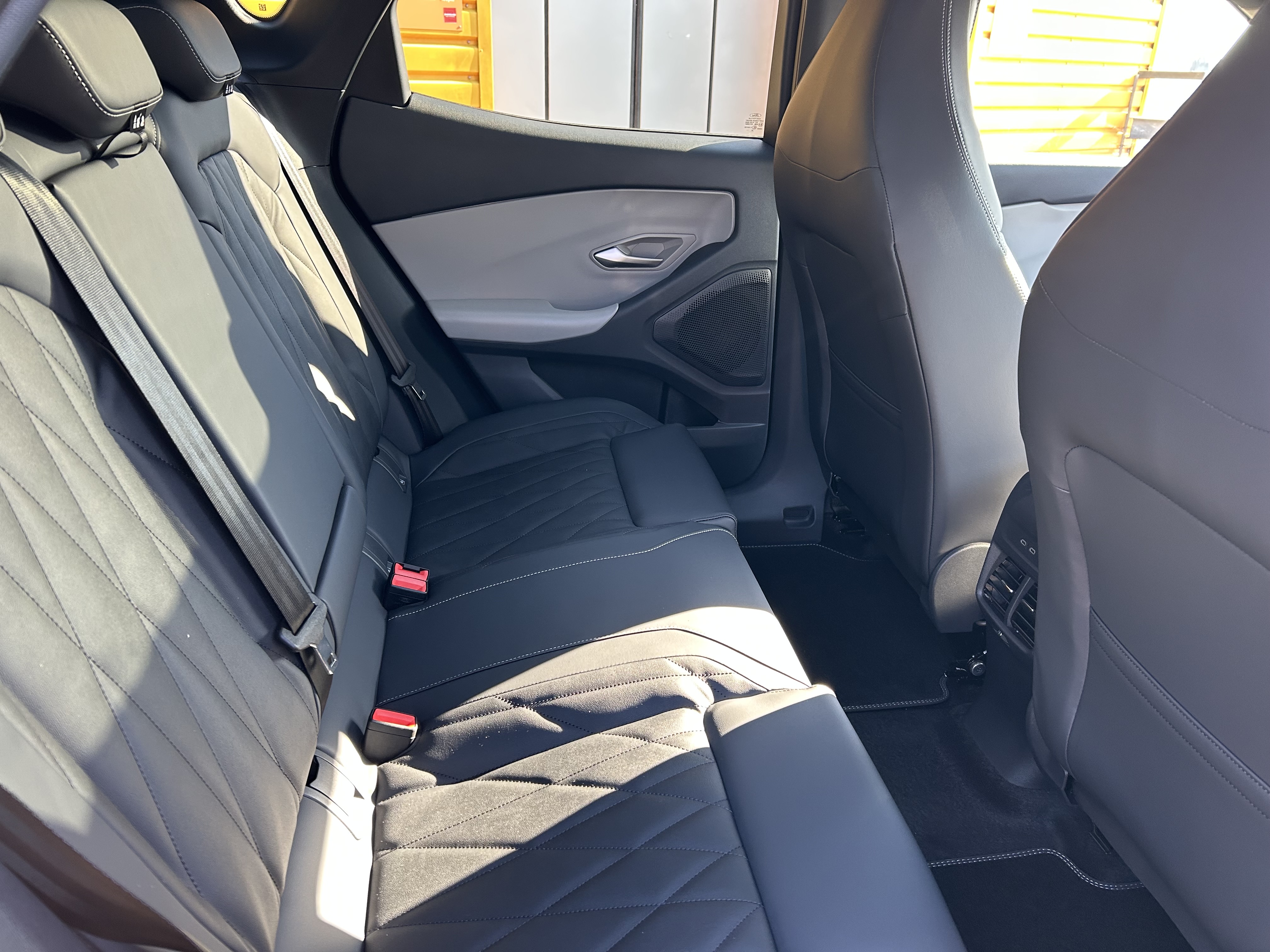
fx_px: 954
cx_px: 635
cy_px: 476
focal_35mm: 26
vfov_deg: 53.1
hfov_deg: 67.3
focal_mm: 5.7
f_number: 1.5
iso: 125
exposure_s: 1/120
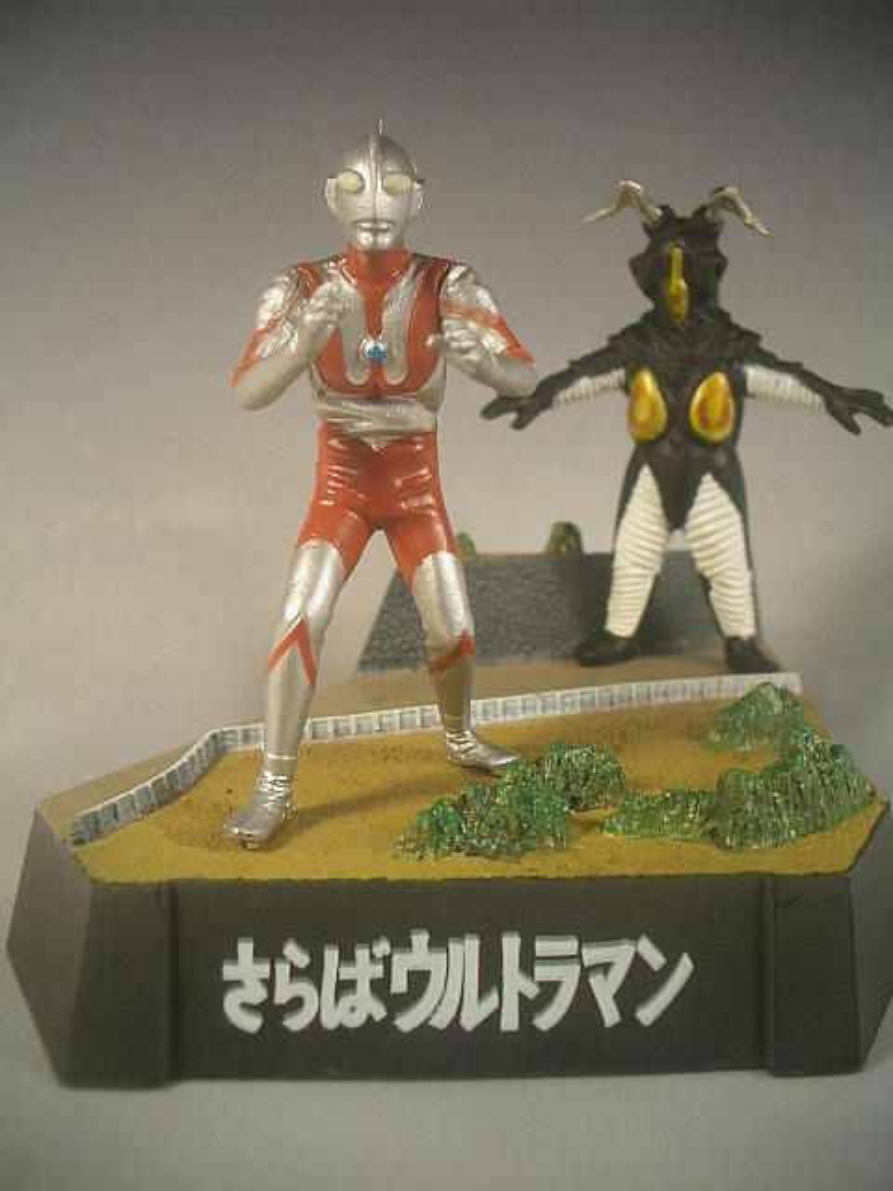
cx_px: 446
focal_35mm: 35
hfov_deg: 40.7
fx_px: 1204
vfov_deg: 52.6
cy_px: 596
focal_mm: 5.8
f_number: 2.6
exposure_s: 1/160
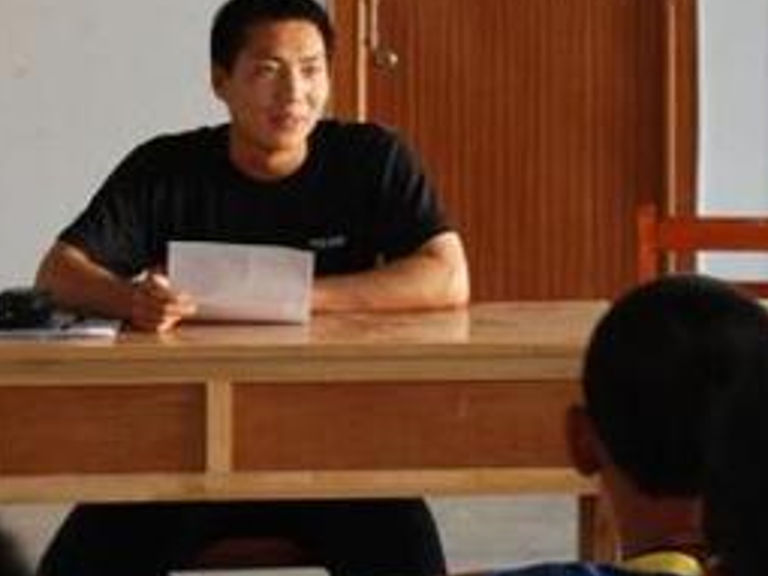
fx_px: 3615
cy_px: 32
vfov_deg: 9.1
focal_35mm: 163
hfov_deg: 12.1
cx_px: 517
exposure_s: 1/4
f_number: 5
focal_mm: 50
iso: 400
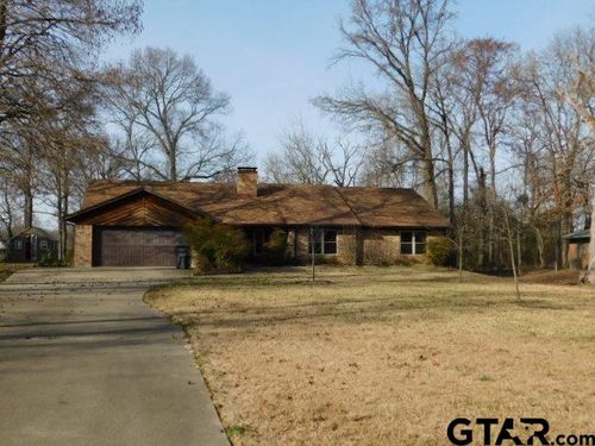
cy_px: 223
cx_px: 298
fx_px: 688
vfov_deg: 36.0
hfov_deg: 46.8
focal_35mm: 40
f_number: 3.6
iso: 125
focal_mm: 7.1
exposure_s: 1/1000
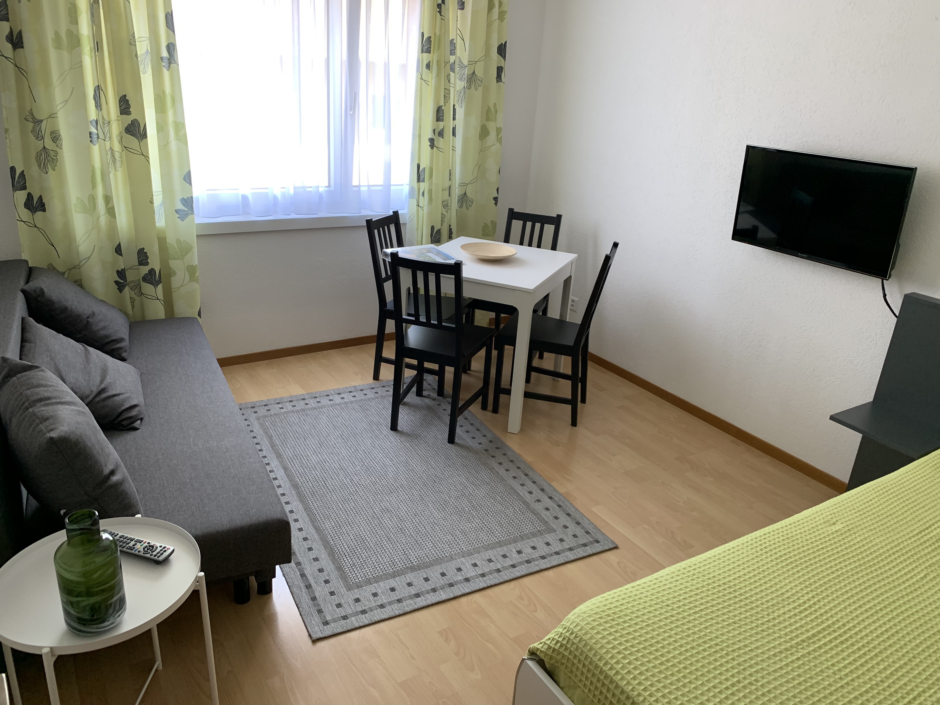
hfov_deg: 67.3
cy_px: 352
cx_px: 470
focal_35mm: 26
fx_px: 706
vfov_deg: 53.1
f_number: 1.8
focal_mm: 4.25
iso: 100
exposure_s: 1/102
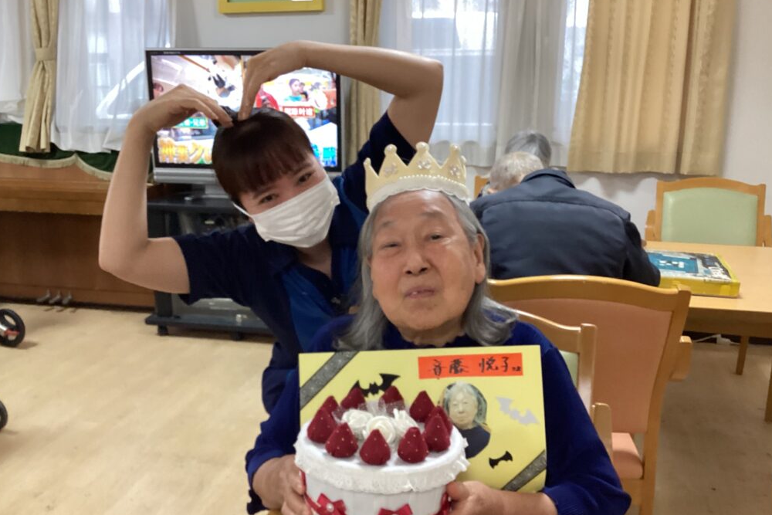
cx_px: 385
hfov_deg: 57.2
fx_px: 708
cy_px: 287
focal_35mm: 33
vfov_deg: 39.9
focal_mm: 3.3
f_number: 2.4
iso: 250
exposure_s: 1/33
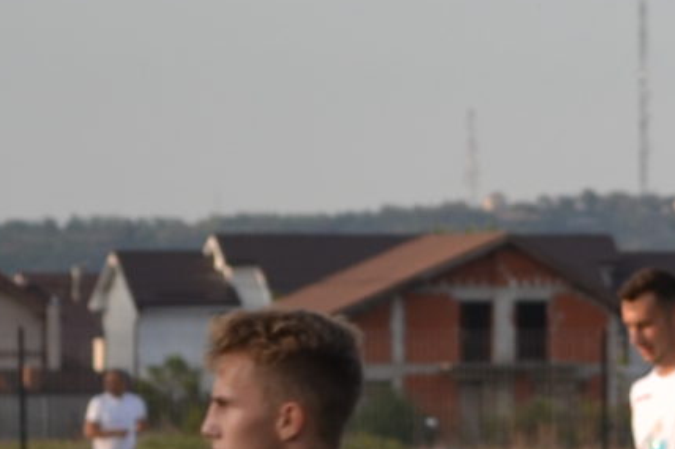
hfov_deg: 4.4
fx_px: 8752
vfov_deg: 2.9
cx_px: 1273
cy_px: 554
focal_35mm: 467
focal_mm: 52
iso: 100
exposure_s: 1/160
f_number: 6.3
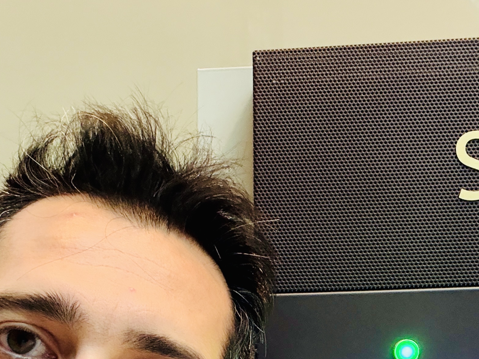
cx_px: 259
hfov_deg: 32.7
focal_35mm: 59
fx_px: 816
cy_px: 438
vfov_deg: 22.7
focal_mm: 2.69
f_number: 1.9
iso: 250
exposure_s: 1/33
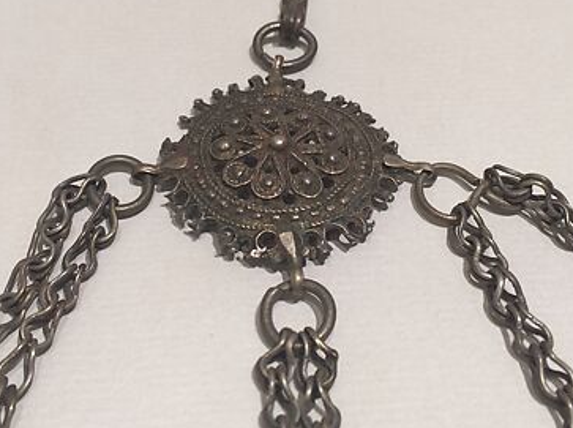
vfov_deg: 29.9
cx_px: 256
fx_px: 793
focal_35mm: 48
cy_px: 132
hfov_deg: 39.7
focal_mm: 4.15
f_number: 2.2
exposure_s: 1/40
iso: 32
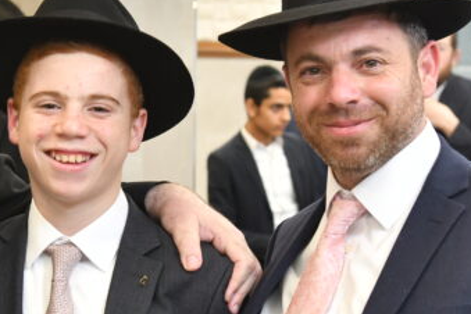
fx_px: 1897
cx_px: 67
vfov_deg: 9.5
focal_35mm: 145
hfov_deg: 14.0
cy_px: 167
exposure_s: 1/200
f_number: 5
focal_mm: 48
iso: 1000
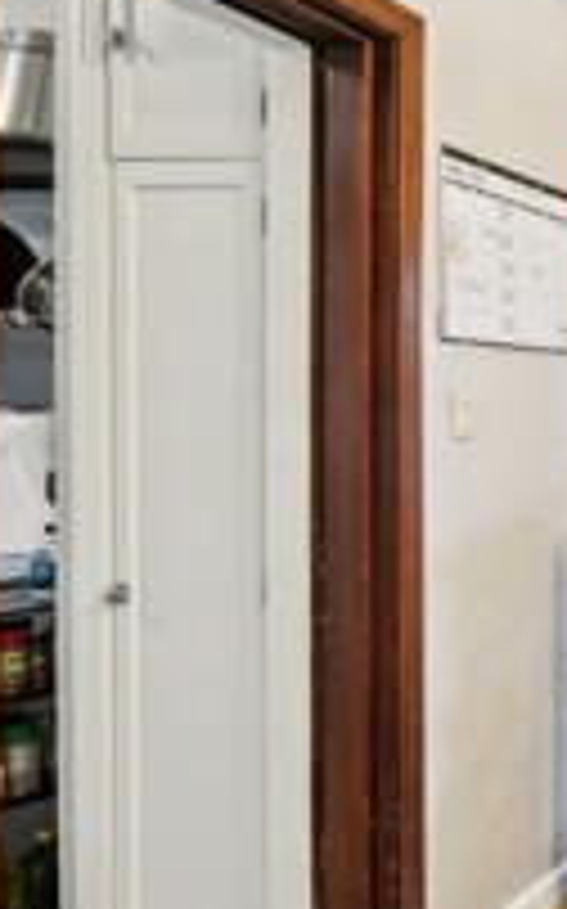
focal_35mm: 42
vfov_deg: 47.1
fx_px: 1040
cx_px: 1125
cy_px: 387
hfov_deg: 19.0
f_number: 7.1
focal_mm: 13
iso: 400
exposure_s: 1/10
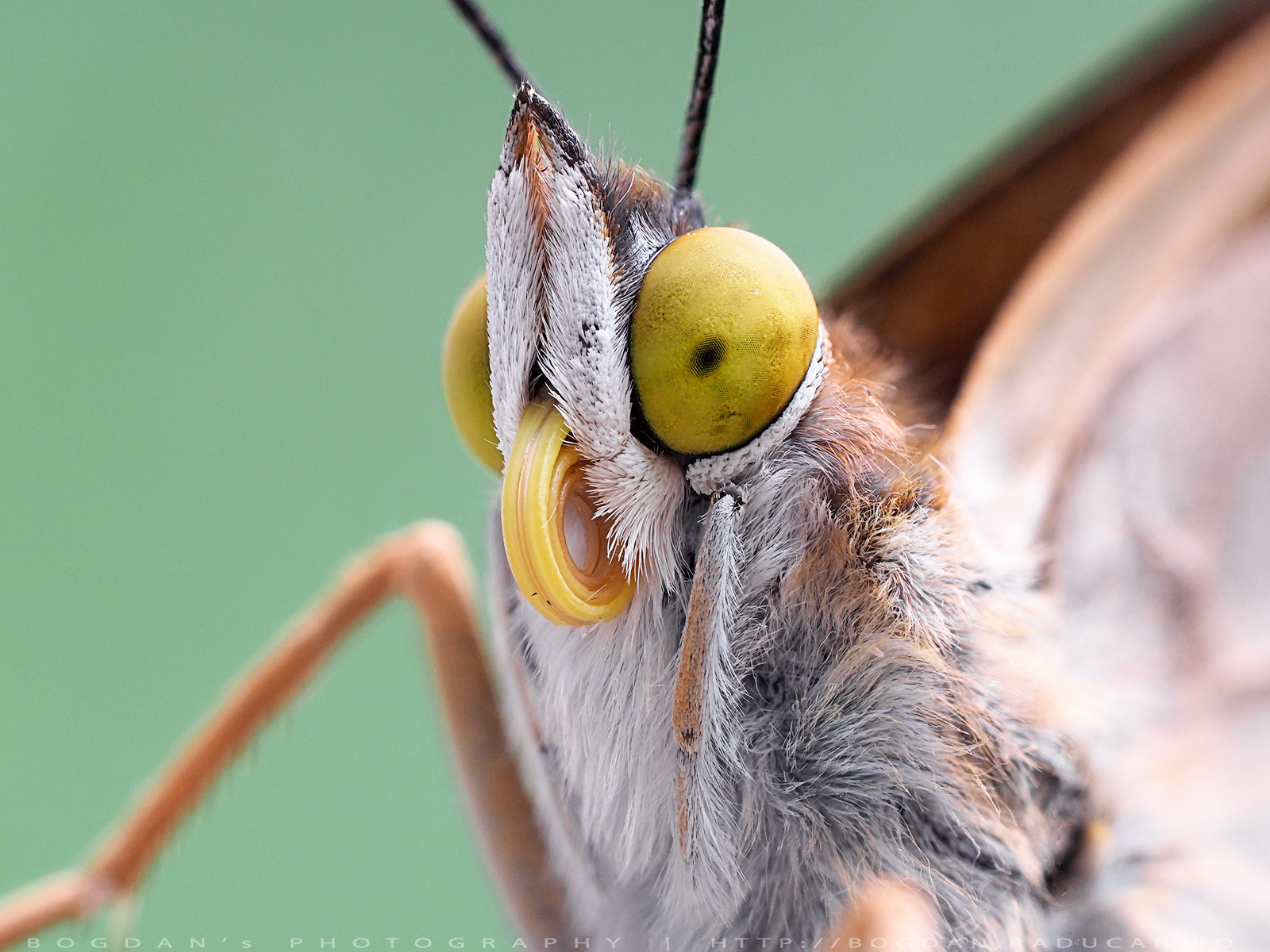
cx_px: 635
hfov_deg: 16.4
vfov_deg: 12.3
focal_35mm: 120
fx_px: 4403
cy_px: 476
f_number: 5
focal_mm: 60
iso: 500
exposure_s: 1/40
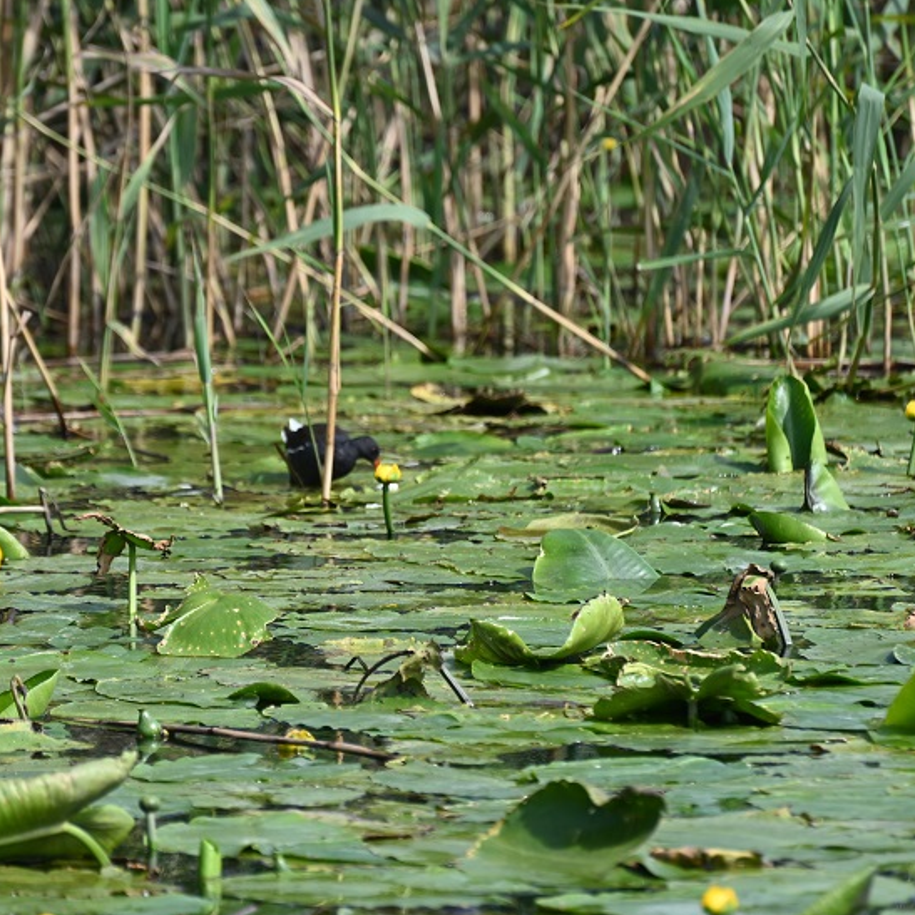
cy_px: 438
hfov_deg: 4.0
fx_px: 13248
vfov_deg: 4.0
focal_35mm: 443
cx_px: 363
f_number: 5.6
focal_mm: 300
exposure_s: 1/500
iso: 180
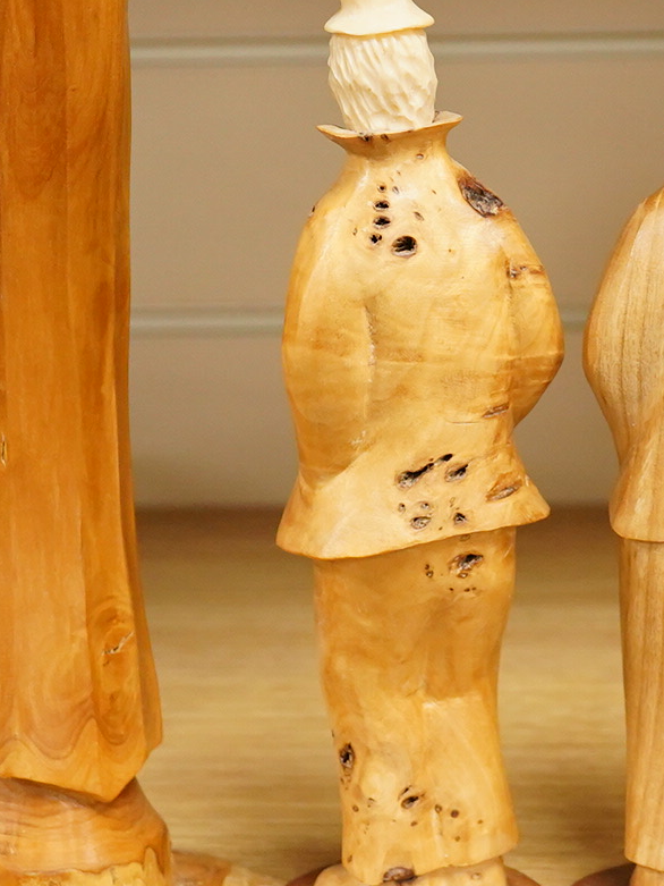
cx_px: 527
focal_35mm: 109
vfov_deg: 18.0
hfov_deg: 13.5
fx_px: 2787
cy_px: 378
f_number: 3.5
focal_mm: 30
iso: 2500
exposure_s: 1/320
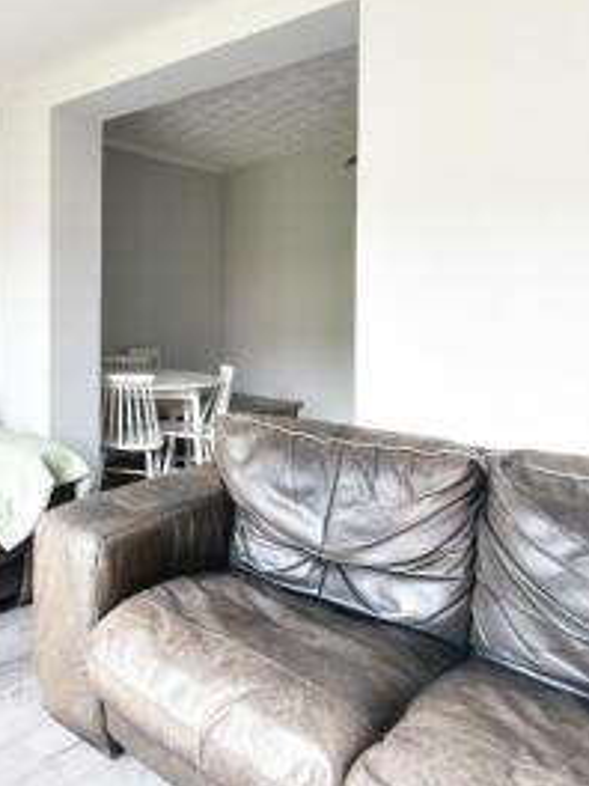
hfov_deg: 44.2
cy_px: 341
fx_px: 590
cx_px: -15
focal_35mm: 26
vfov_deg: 67.0
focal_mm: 10
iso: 200
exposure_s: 1/2
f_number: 9
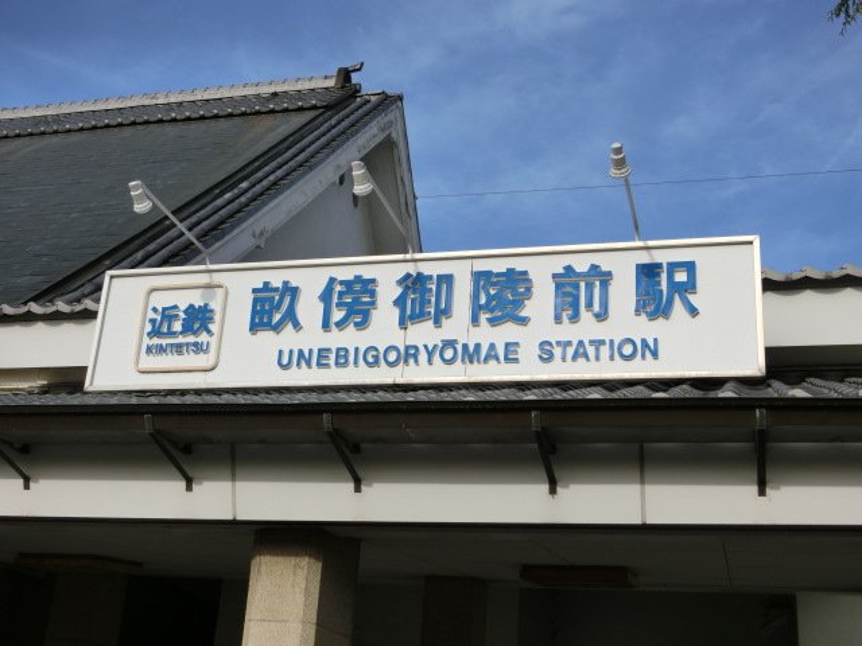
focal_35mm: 45
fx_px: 1121
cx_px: 431
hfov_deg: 42.1
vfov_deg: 32.2
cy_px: 323
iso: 80
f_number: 4.4
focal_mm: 8
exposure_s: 1/640
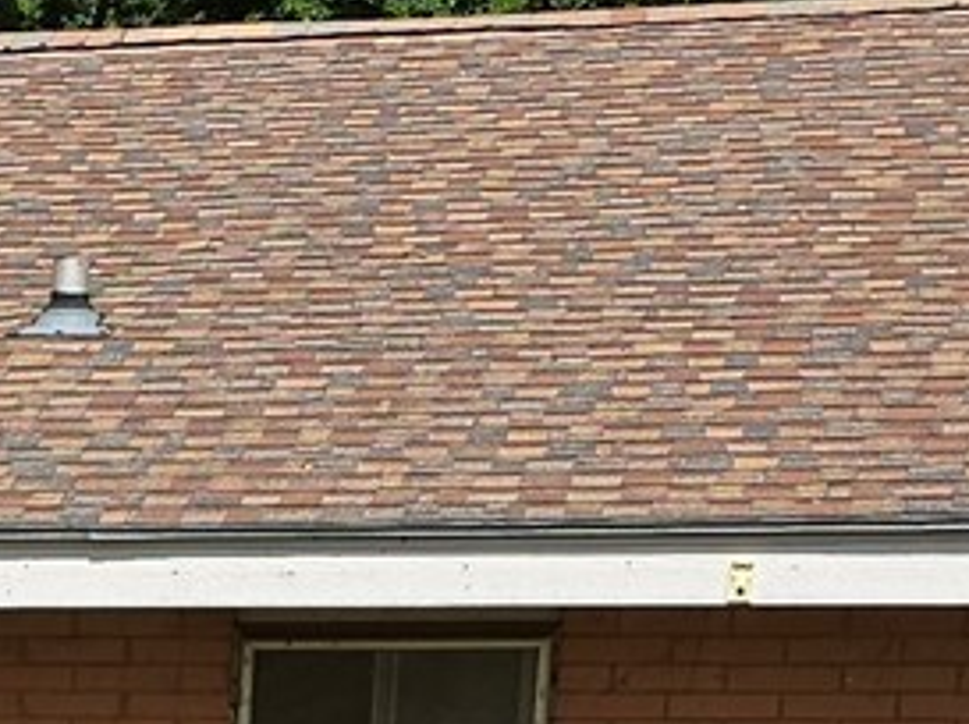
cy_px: 1810
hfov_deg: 11.4
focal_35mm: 162
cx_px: -767
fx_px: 4529
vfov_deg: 8.3
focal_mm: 6.3
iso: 12
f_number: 1.7
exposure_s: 1/992
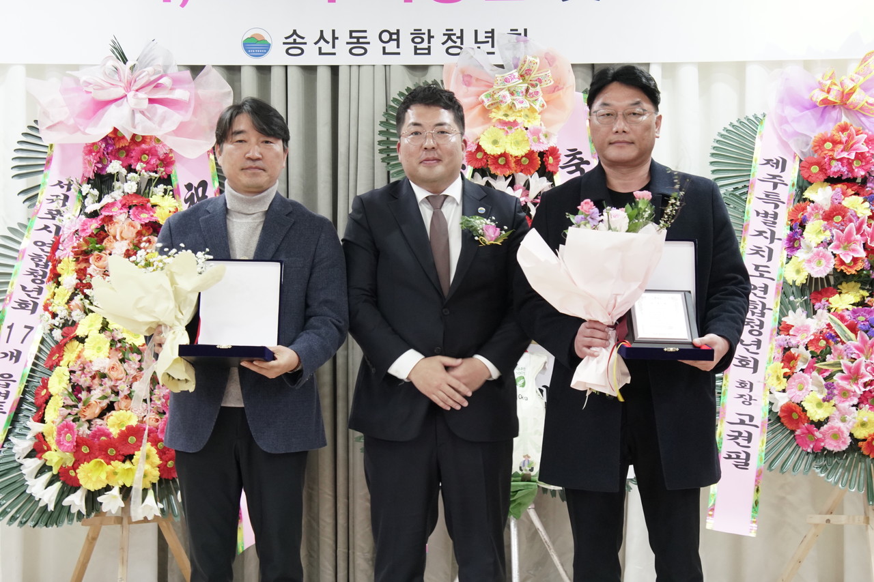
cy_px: 291
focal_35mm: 90
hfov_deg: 22.6
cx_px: 437
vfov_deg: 15.2
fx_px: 2185
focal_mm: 60
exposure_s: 1/30
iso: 2000
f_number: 5.6
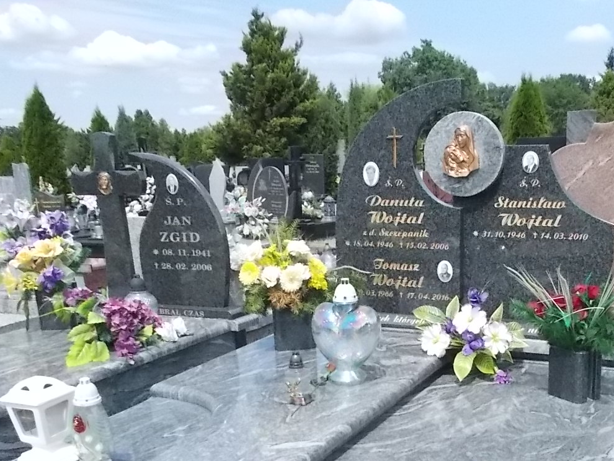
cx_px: 417
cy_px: 370
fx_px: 745
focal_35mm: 42
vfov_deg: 33.4
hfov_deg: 44.0
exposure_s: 1/640
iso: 400
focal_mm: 4.6
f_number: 8
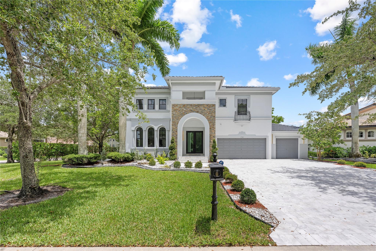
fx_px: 146
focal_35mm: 14
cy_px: 126
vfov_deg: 81.2
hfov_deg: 104.3
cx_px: 188
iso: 64
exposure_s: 1/80
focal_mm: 14
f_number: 8
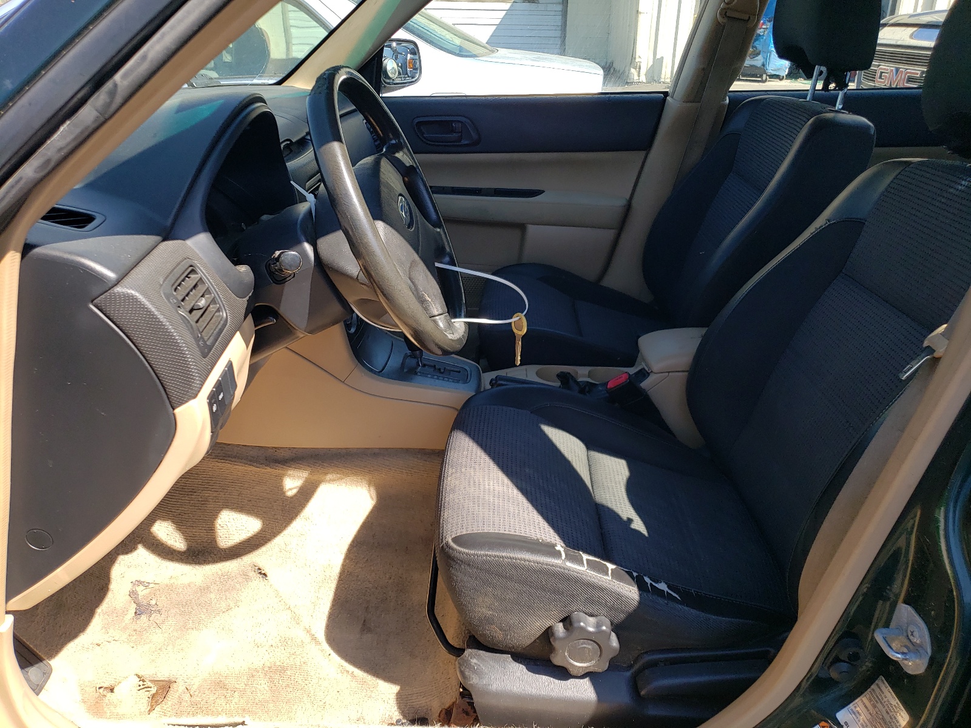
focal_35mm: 26
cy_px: 364
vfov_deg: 53.1
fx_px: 729
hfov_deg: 67.3
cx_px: 486
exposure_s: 1/833
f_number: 1.5
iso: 50
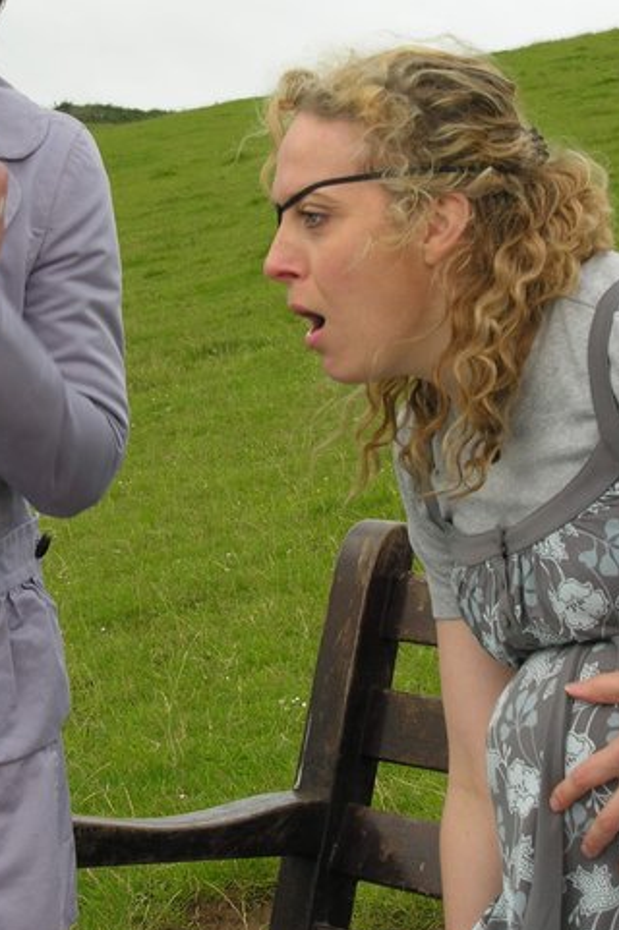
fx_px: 3487
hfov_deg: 10.1
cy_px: 391
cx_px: 255
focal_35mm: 135
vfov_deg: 15.2
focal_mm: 19.8
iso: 50
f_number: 6.1
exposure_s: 1/111
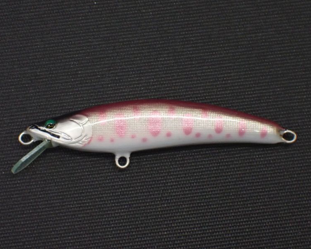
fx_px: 847
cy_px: 124
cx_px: 158
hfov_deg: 20.8
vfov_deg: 16.7
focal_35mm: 92
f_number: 4.5
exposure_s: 1/100
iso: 800
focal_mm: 15.66
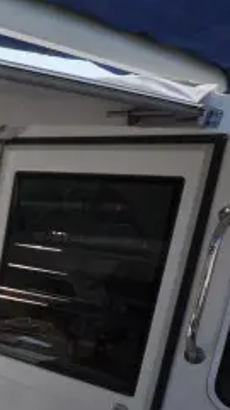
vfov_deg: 36.9
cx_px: -267
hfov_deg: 15.8
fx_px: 590
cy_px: 331
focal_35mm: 54
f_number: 10
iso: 200
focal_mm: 13
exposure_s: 1/400
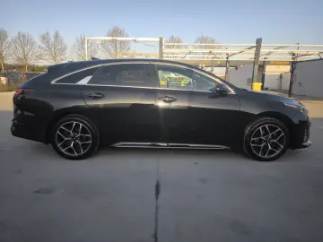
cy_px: 121
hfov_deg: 71.6
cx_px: 162
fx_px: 224
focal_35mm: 24
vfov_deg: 56.8
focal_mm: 6.92
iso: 50
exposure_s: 1/1152
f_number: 1.9
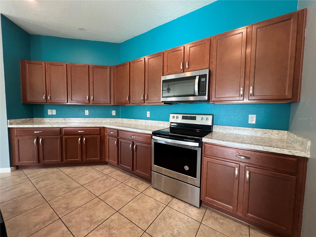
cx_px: 158
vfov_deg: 89.9
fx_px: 119
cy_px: 118
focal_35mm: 13
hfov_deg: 106.2
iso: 200
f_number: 1.8
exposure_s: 1/60
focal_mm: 1.57
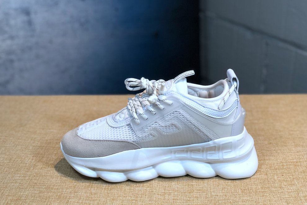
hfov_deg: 33.4
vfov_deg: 22.6
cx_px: 155
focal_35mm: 60
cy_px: 111
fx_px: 512
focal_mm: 6.6
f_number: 2.8
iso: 32
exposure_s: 1/33
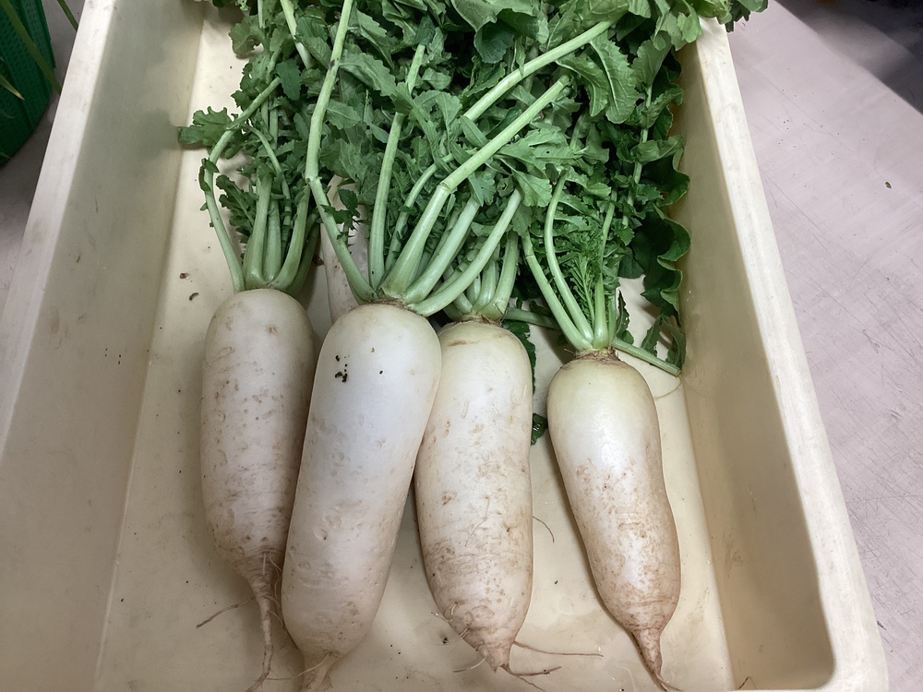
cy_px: 346
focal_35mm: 31
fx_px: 827
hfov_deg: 58.4
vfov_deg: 45.4
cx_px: 462
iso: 125
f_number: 2.4
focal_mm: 3.3
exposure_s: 1/60
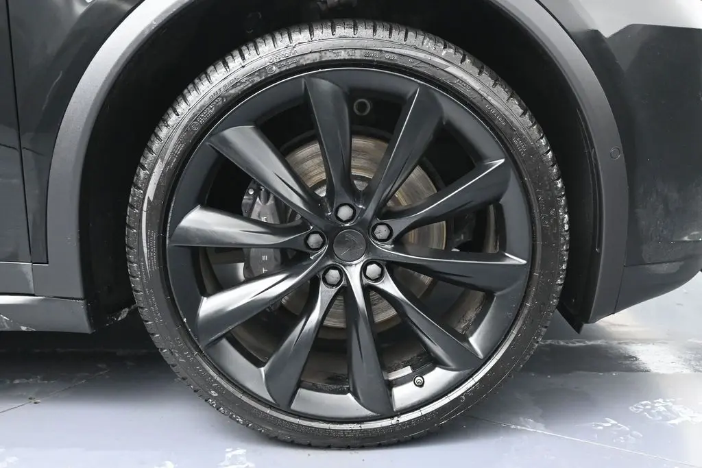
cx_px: 351
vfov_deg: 35.5
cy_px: 234
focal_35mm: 38
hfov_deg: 51.3
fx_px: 731
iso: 3200
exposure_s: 1/125
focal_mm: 25
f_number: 4.2
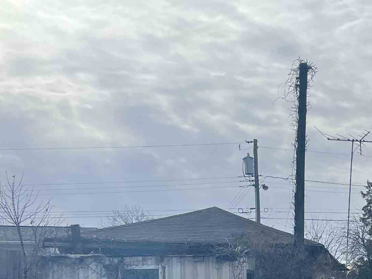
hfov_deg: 23.2
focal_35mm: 74
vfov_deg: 18.9
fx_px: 796
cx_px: 487
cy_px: 326
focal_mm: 5.1
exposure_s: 1/6897
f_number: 1.6
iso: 50
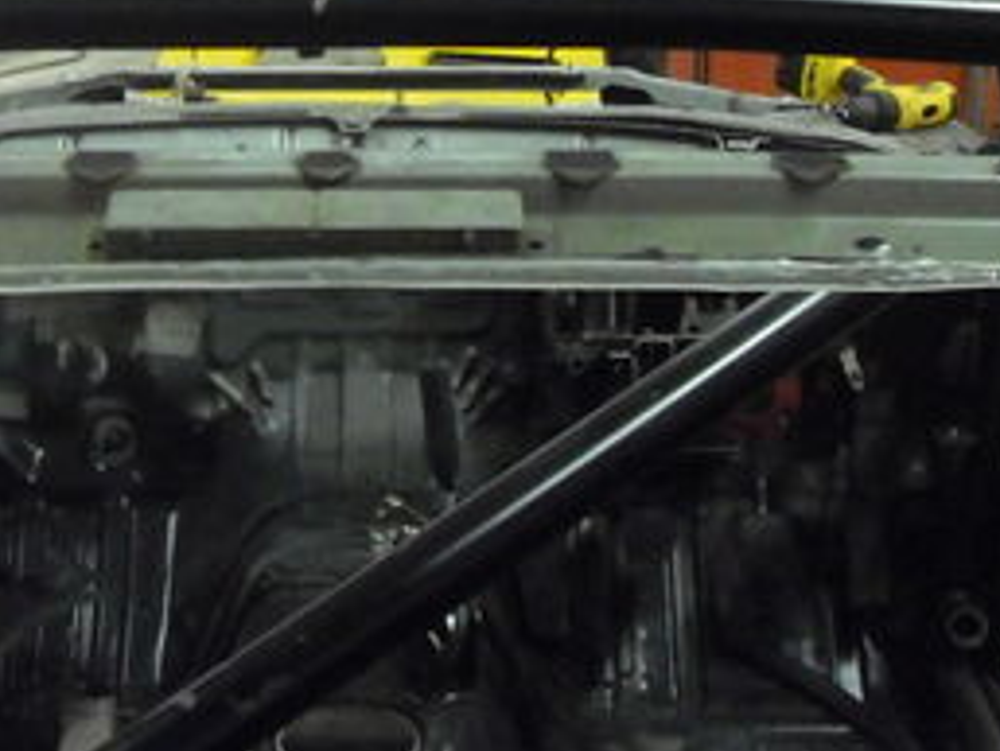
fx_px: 2659
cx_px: 490
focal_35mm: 92
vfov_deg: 15.7
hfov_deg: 21.3
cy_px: -27
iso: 800
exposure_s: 1/25
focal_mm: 6.2
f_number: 2.7
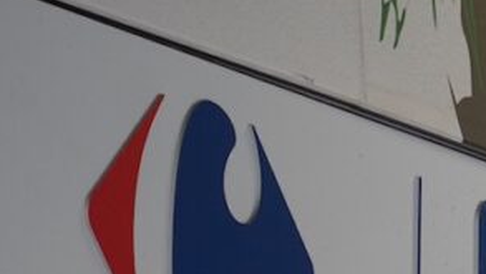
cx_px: 740
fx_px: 4950
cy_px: 448
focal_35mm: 384
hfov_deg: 5.6
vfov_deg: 3.2
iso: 640
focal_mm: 70
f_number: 4.5
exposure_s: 1/160
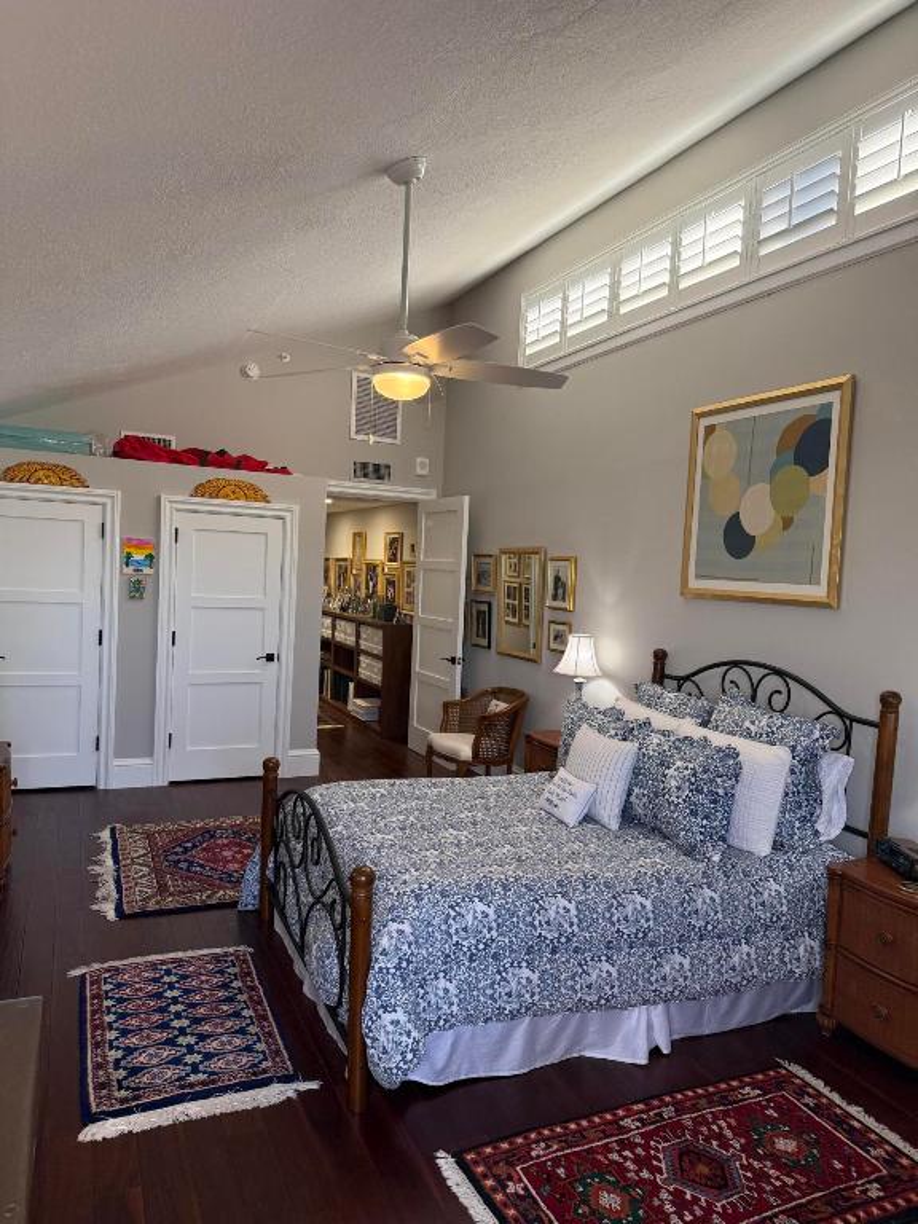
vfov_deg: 71.6
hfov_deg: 56.8
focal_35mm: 24
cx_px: 459
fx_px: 849
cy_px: 612
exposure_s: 1/192
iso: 200
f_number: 1.78
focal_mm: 6.76
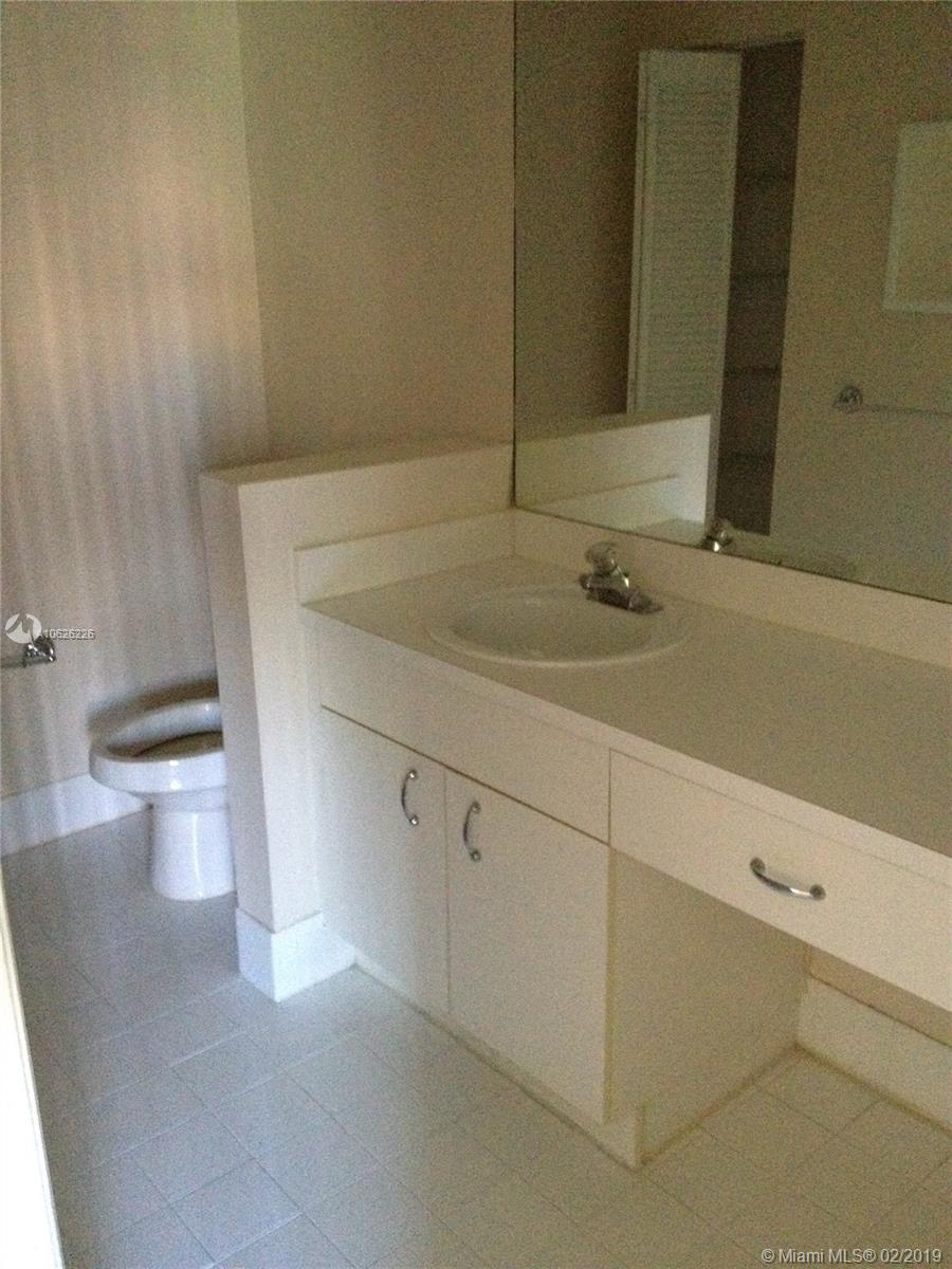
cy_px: 634
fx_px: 1283
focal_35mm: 35
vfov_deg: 52.6
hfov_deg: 40.7
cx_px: 476
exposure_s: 1/15
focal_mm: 4.28
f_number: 2.4
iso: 800
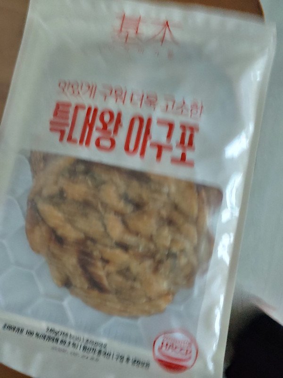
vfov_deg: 69.4
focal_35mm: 25
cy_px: 189
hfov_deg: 54.9
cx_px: 142
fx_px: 273
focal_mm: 4.23
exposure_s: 1/30
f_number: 1.5
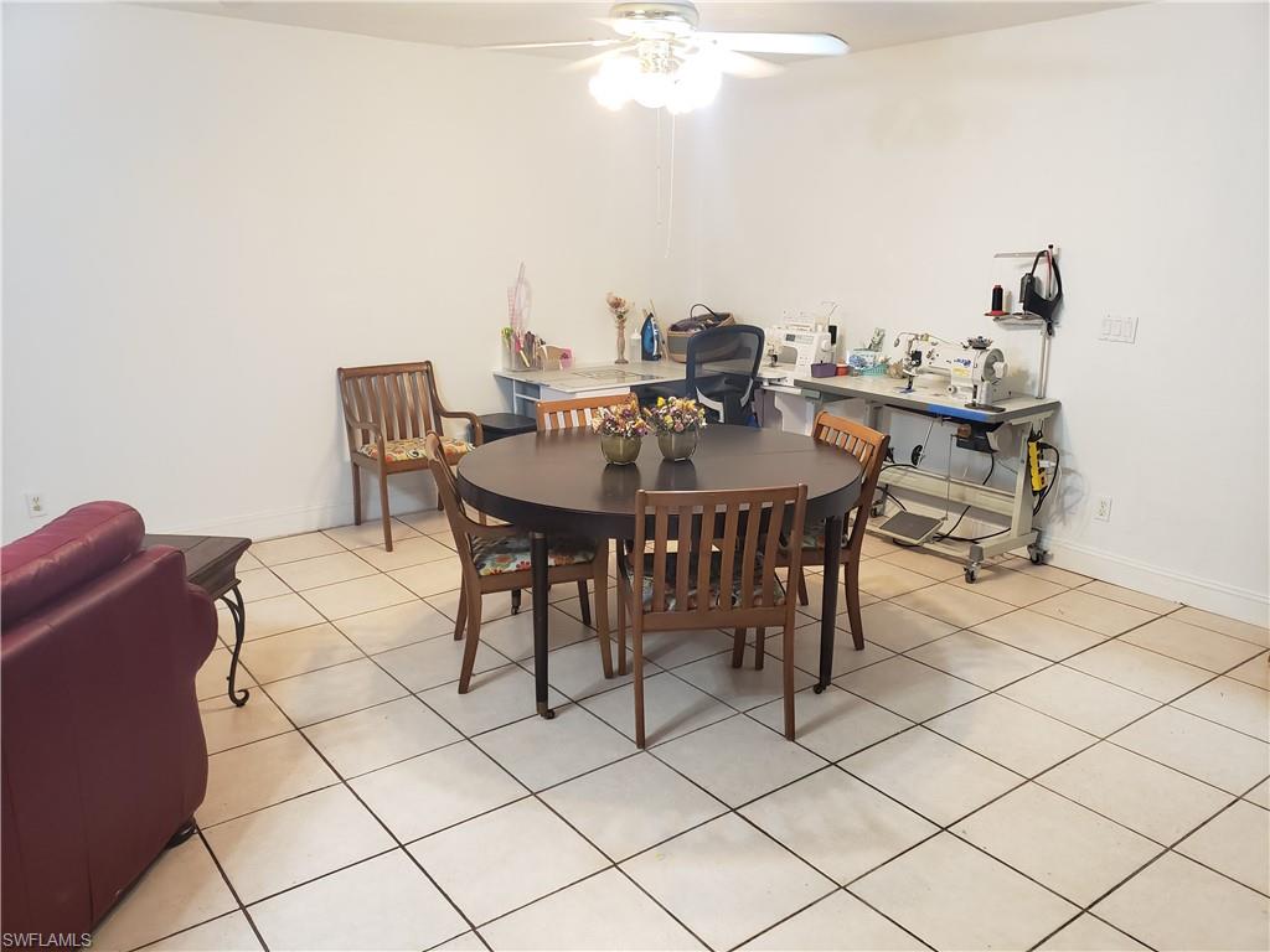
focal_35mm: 26
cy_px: 476
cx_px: 635
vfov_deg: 53.1
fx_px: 954
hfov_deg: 67.3
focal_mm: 4.3
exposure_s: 1/60
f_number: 1.5
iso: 320
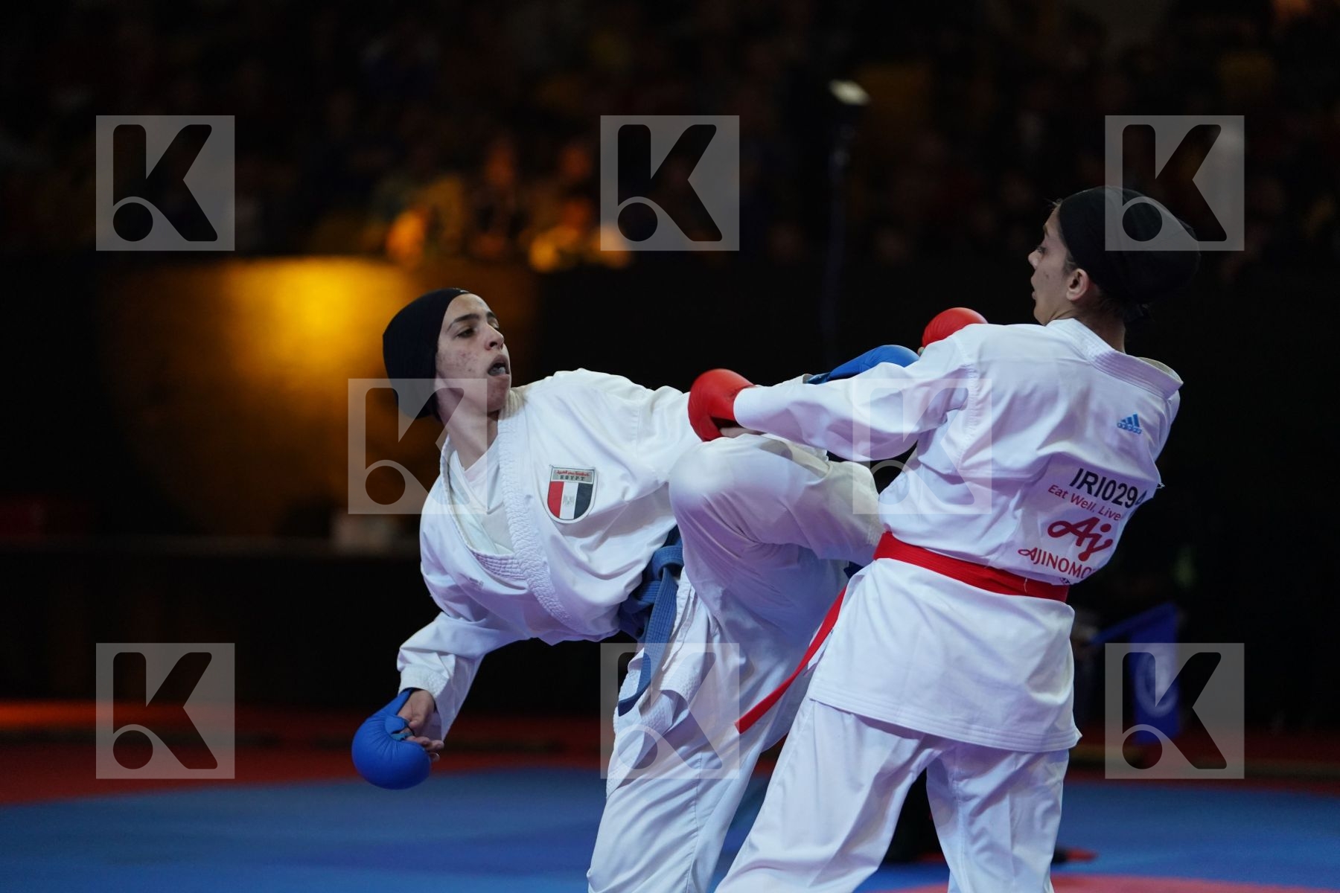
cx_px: 670
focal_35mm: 158
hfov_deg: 13.0
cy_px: 446
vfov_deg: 8.7
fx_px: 5881
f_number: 2.8
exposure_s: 1/1000
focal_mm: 158
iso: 3200
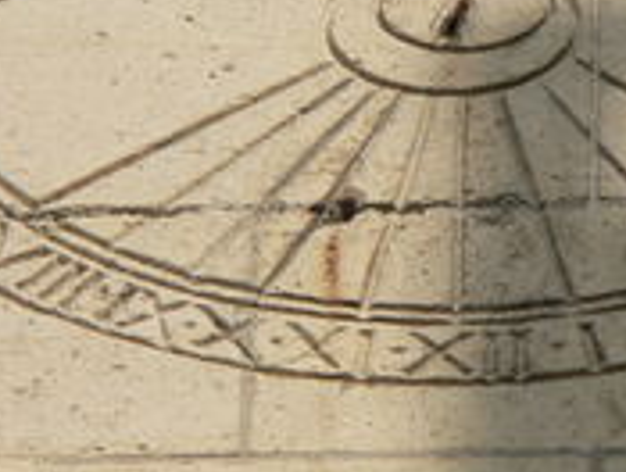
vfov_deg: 1.3
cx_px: 447
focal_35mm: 1174
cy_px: 86
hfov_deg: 1.7
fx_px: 21275
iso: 64
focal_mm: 72
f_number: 5.6
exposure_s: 1/400
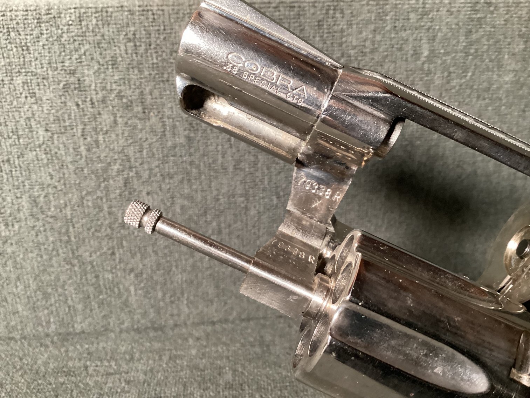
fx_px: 475
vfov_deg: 45.4
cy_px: 199
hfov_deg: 58.3
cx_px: 265
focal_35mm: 31
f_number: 2.4
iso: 320
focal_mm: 3.3
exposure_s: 1/40
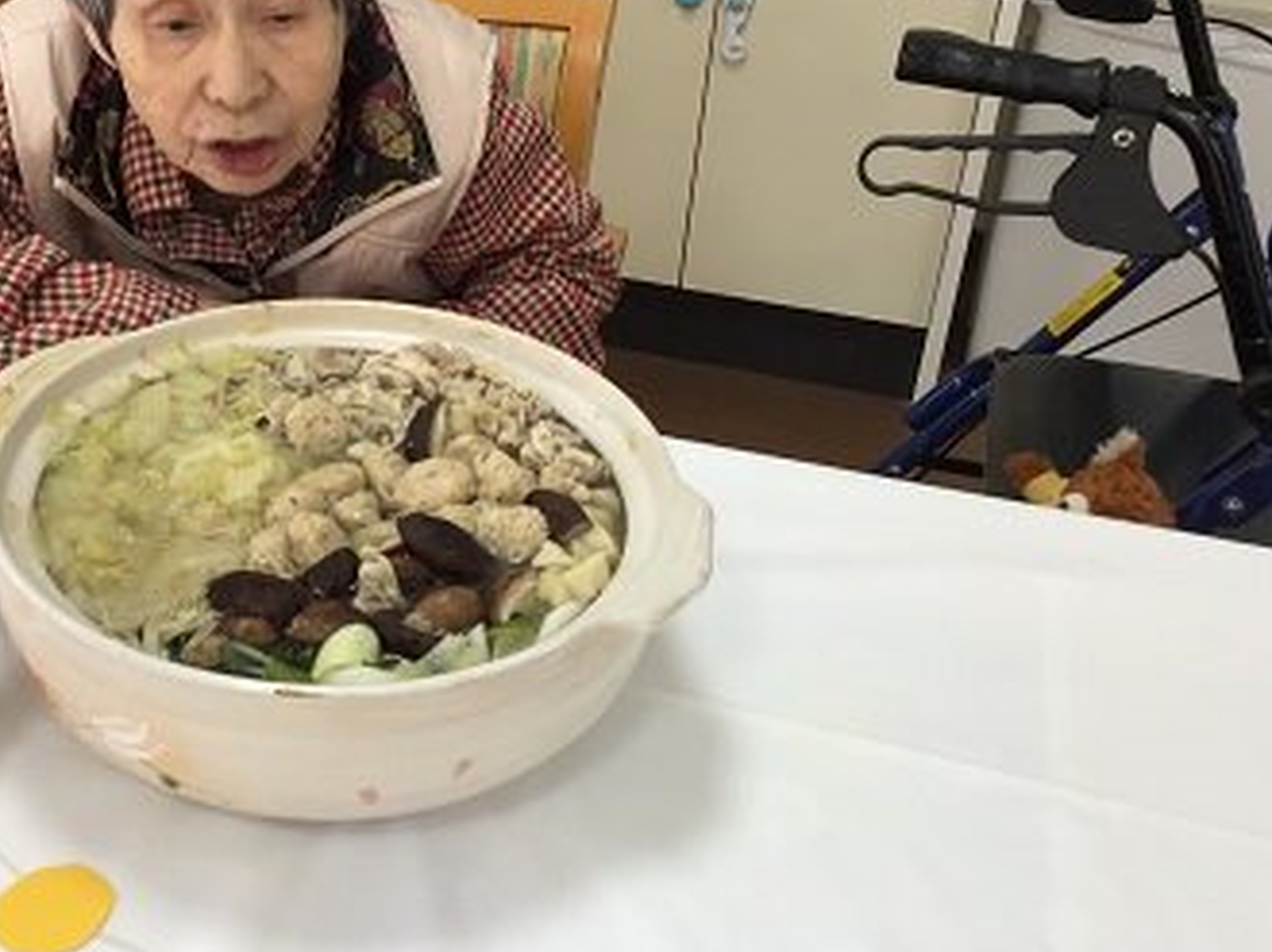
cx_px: 393
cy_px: 357
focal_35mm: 47
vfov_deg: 30.7
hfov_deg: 39.8
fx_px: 1726
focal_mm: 3.3
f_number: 2.4
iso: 32
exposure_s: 1/60
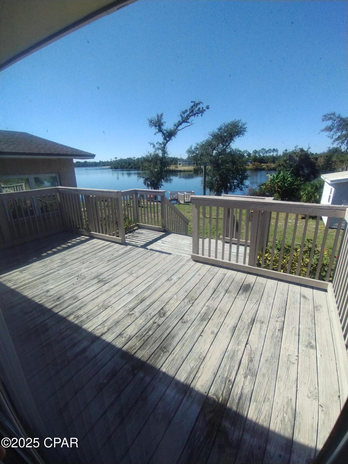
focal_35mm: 16
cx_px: 174
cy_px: 232
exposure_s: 1/823
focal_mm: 1.66
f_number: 2.2
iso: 100
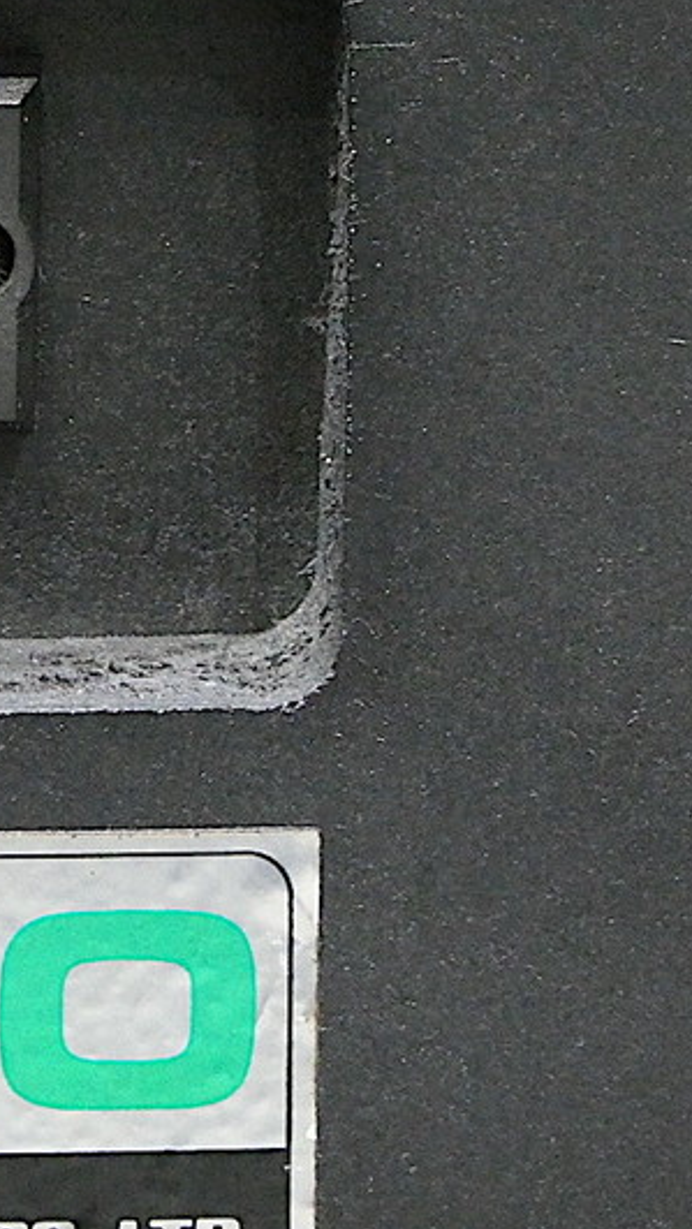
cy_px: 676
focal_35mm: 492
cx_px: -403
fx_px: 16037
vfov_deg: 4.4
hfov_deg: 2.5
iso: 1600
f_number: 5.6
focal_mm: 44.8
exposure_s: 1/8
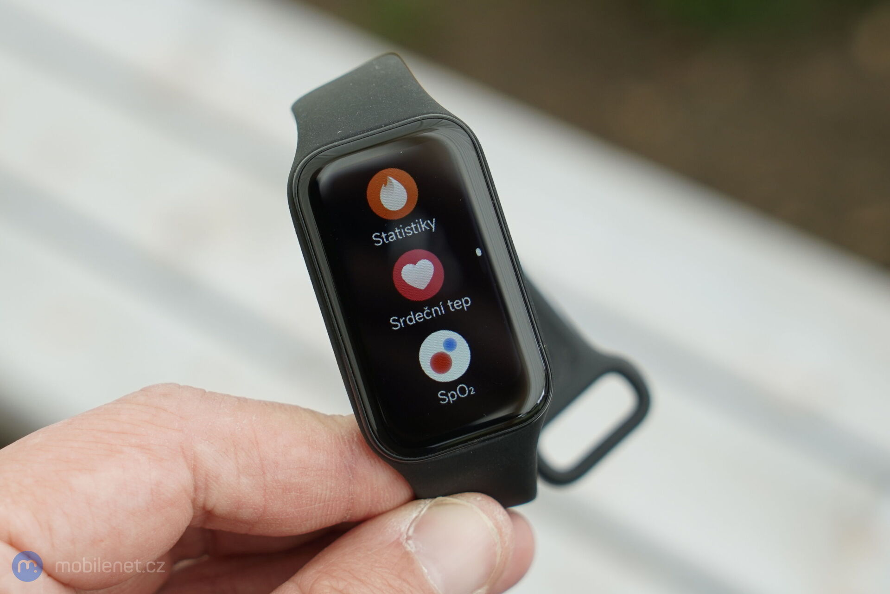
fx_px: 1632
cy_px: 297
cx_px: 445
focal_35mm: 66
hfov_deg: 30.5
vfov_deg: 20.6
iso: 400
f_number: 6.3
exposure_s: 1/160
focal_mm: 66
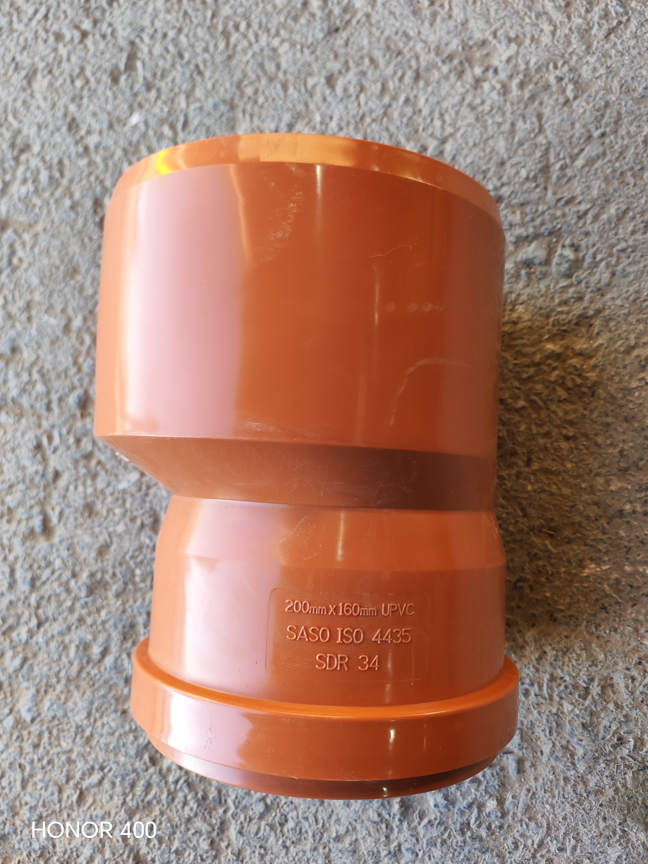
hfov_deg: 51.4
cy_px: 432
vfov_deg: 65.3
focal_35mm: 27
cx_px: 324
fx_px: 674
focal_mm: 6.12
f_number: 1.9
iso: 160
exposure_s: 1/100
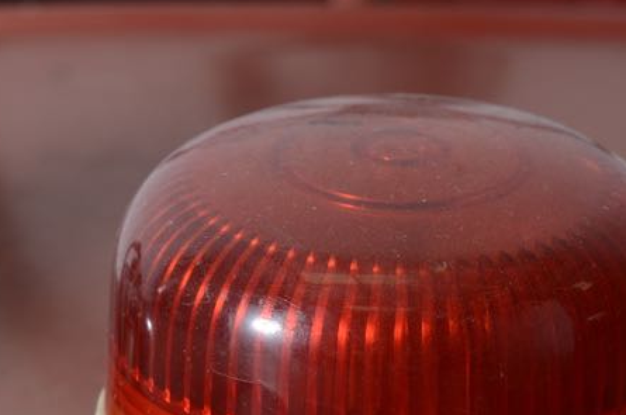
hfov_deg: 8.0
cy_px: 340
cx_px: 418
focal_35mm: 259
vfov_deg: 5.3
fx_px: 4496
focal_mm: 60
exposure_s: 1/125
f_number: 8
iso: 100
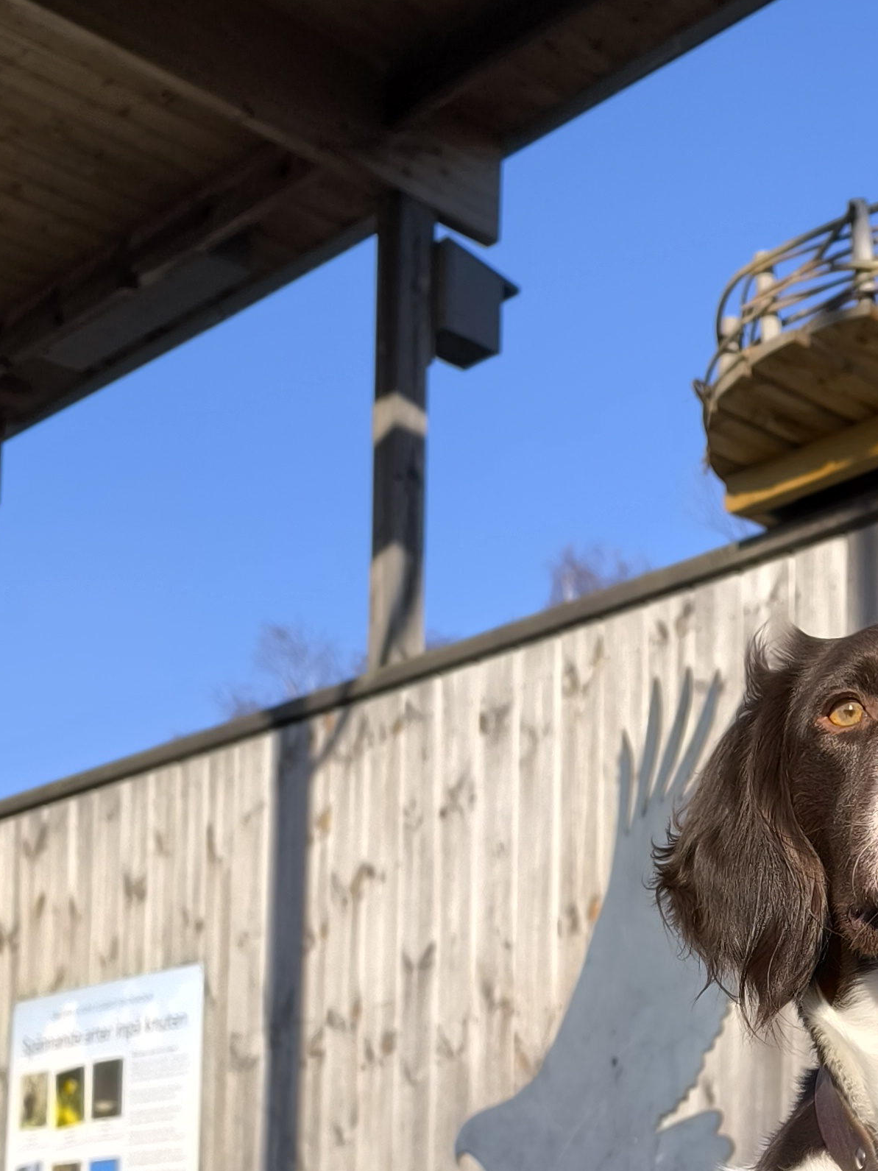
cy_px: 1181
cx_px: 977
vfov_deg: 30.3
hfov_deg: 23.2
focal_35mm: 59
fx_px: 1996
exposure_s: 1/756
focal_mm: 6.14
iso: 50
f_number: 1.65
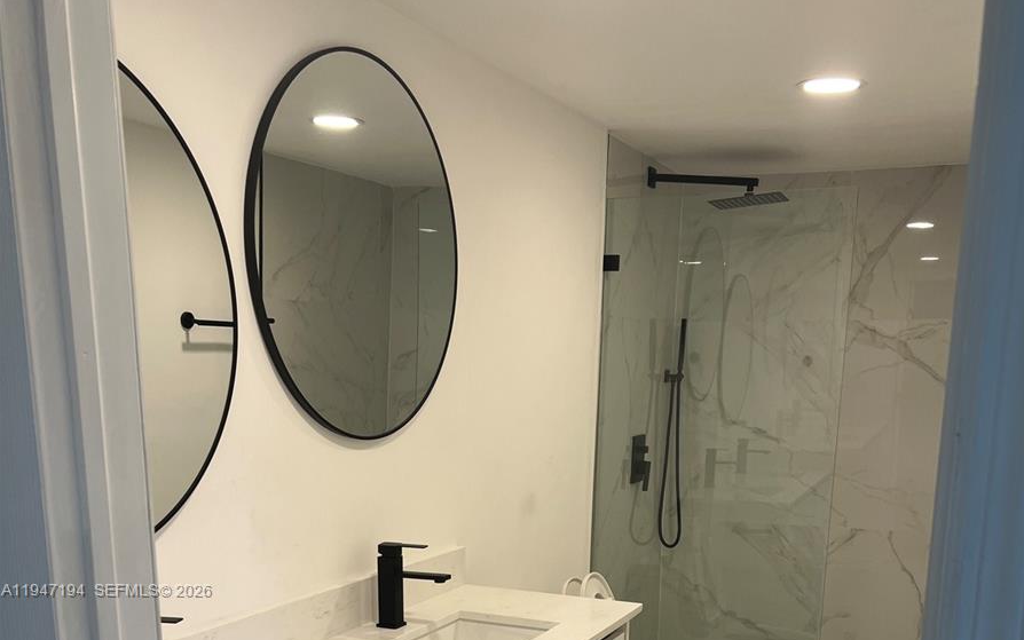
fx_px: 1033
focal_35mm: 37
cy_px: 592
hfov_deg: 52.7
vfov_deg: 32.5
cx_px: 514
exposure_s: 1/120
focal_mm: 5.7
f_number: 1.5
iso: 50
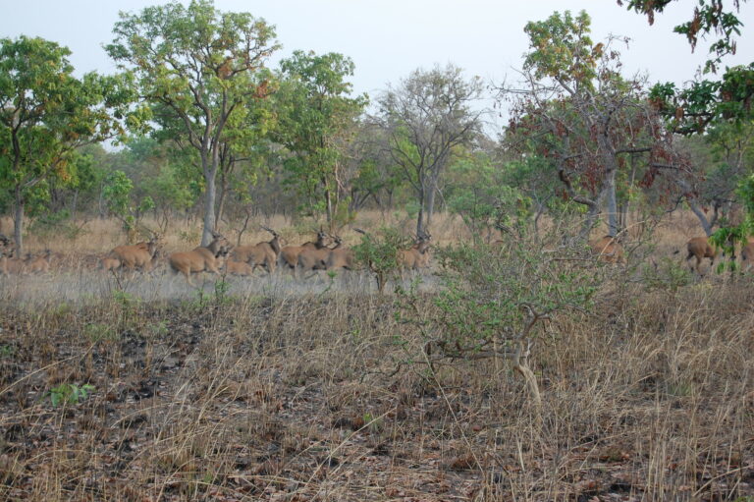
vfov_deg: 16.5
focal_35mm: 82
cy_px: 251
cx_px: 377
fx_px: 1727
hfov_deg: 24.6
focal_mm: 55
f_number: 5.6
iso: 360
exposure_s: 1/125
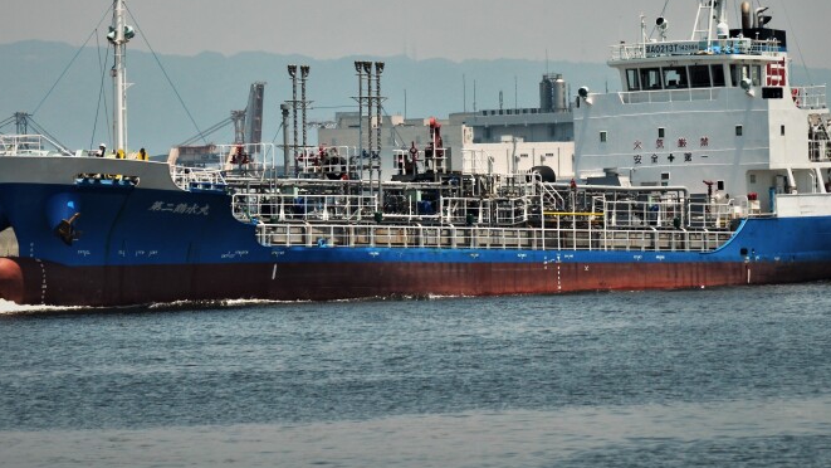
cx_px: 422
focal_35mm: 399
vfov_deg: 3.0
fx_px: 8793
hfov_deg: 5.4
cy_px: 142
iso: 200
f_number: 13
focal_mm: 210
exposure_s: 1/500
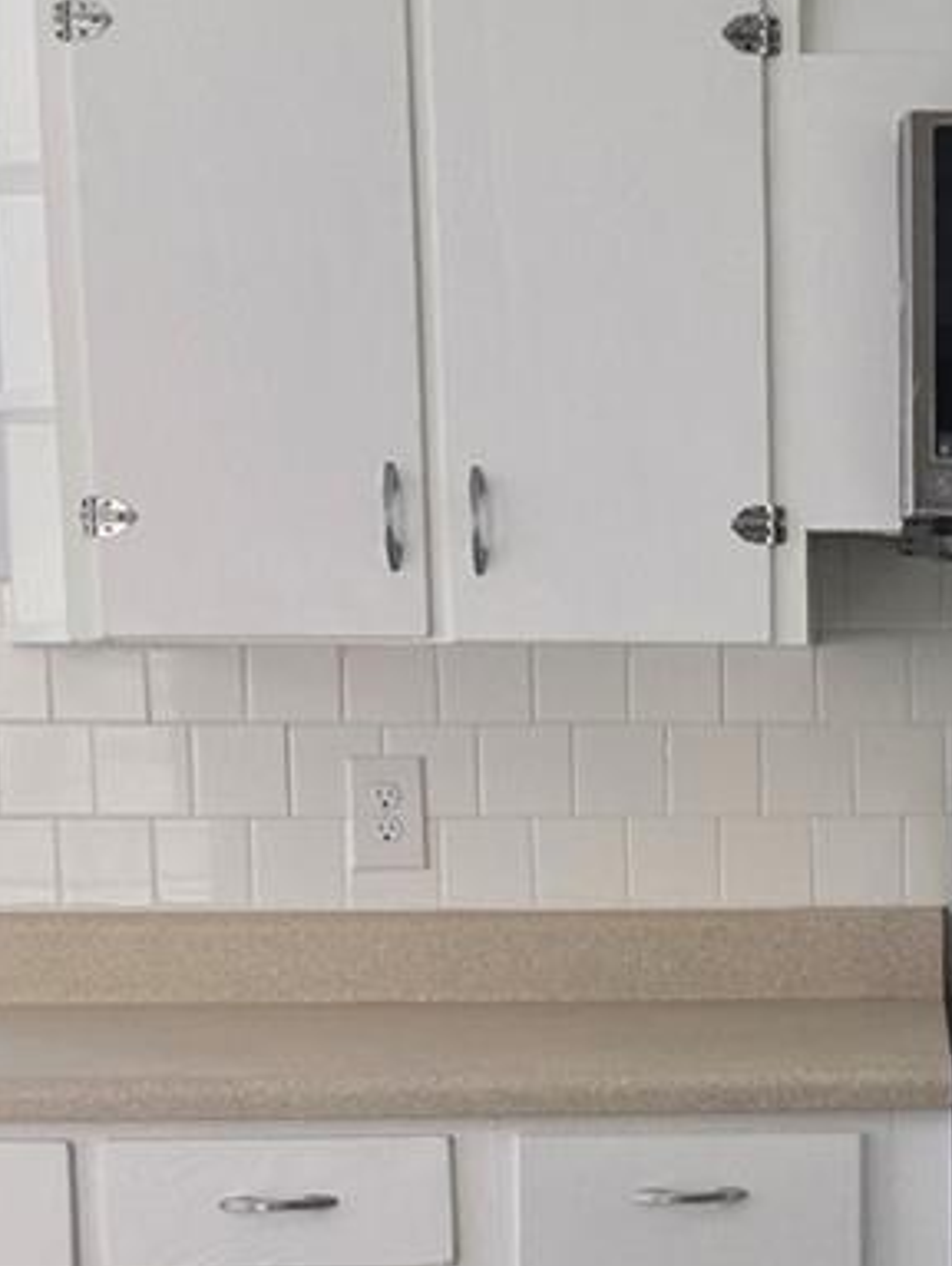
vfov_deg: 26.5
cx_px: 1025
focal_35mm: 72
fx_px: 2636
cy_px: 1028
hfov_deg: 19.7
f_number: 1.8
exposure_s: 1/120
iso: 320
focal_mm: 5.4
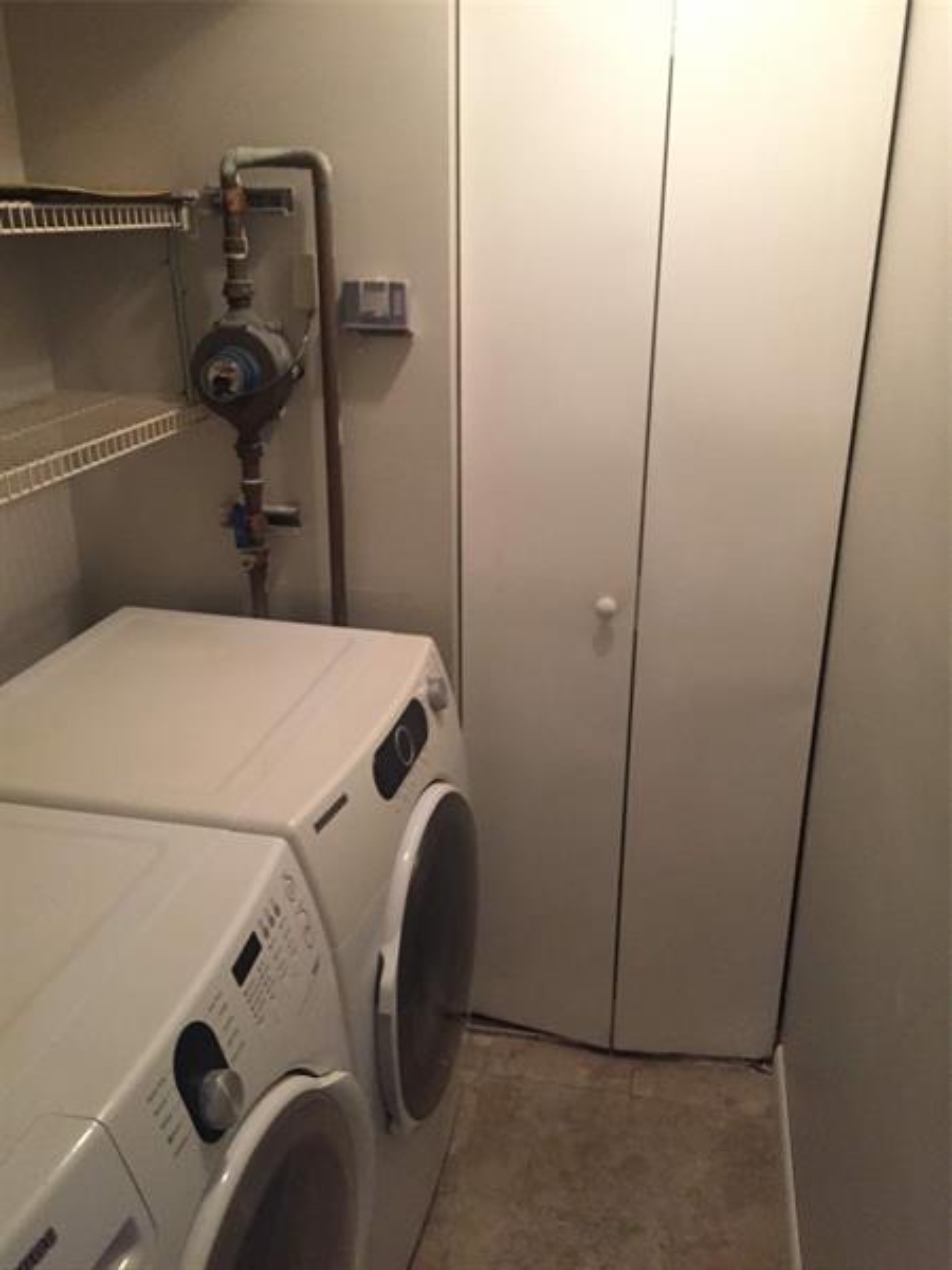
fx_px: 1063
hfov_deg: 48.2
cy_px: 635
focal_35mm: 29
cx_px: 476
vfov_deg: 61.7
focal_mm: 4.15
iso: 250
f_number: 2.2
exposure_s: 1/30
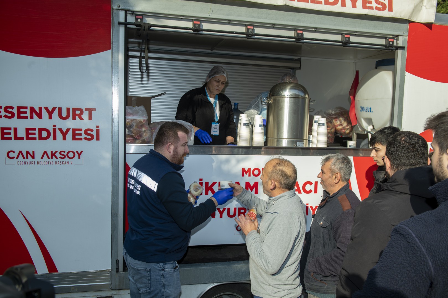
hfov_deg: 58.7
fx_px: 398
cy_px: 149
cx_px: 224
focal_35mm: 32
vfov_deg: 41.1
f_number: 7.1
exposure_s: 1/250
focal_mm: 32
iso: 125
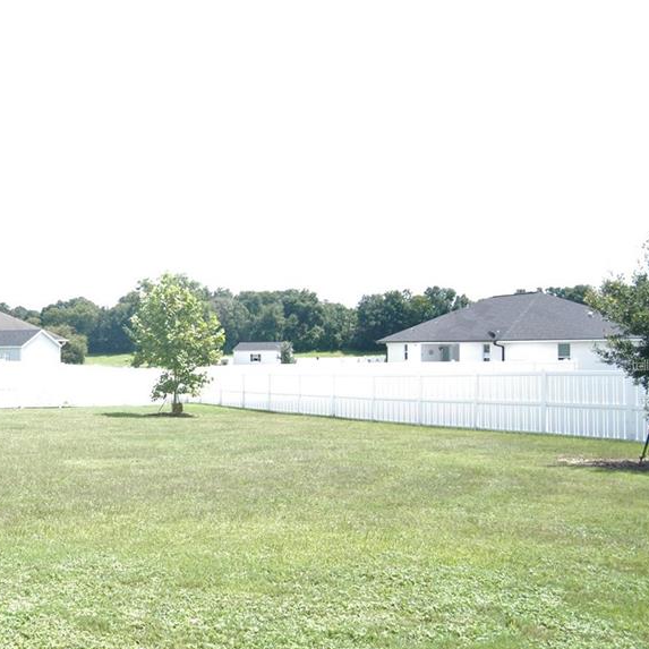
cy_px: 365
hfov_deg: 39.0
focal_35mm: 41
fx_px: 870
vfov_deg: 40.9
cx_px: 112
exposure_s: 1/200
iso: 100
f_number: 3.5
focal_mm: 18
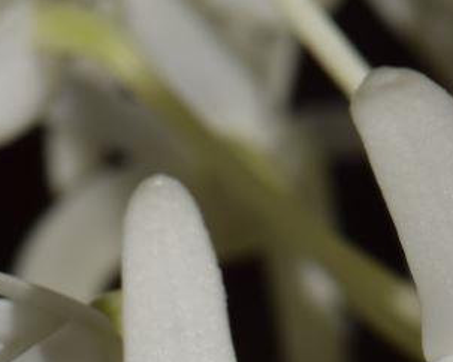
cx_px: 213
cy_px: 690
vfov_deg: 3.1
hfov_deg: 3.9
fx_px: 6694
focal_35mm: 500
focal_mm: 105
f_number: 18
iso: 100
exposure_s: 1/60
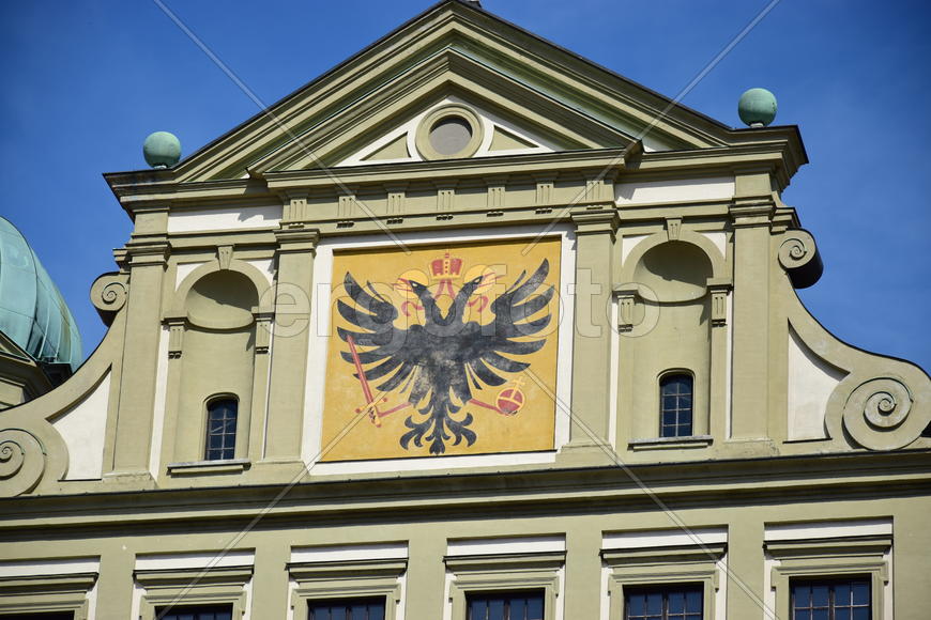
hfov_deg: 13.0
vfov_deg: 8.7
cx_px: 466
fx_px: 4073
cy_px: 310
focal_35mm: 158
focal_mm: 105
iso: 100
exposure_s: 1/640
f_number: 6.3
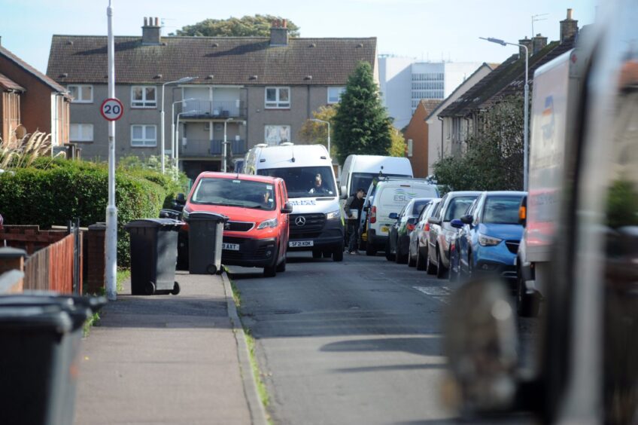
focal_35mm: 200
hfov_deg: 10.3
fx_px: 3542
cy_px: 212
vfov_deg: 6.9
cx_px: 319
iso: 400
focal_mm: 200
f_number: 5.6
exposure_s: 1/1250
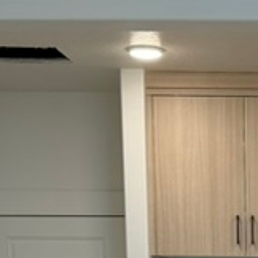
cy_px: 460
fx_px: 1130
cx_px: 341
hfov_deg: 12.6
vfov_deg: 12.0
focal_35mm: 134
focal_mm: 6.76
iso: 80
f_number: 1.78
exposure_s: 1/120
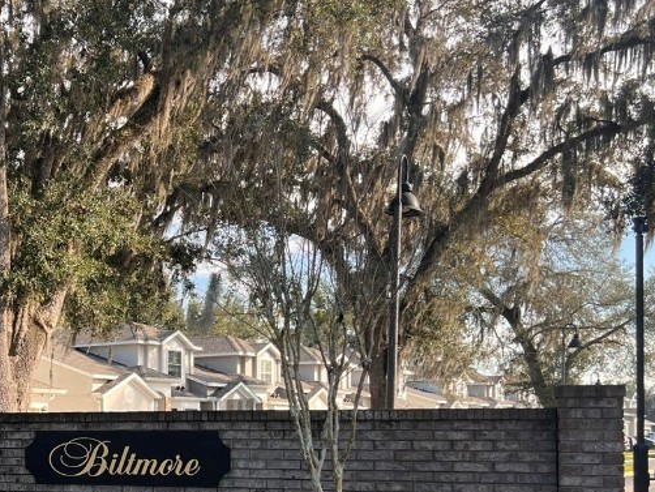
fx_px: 1003
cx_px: 185
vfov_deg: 27.1
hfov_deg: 35.5
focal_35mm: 53
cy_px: 386
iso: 50
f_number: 1.5
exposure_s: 1/621
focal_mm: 5.7
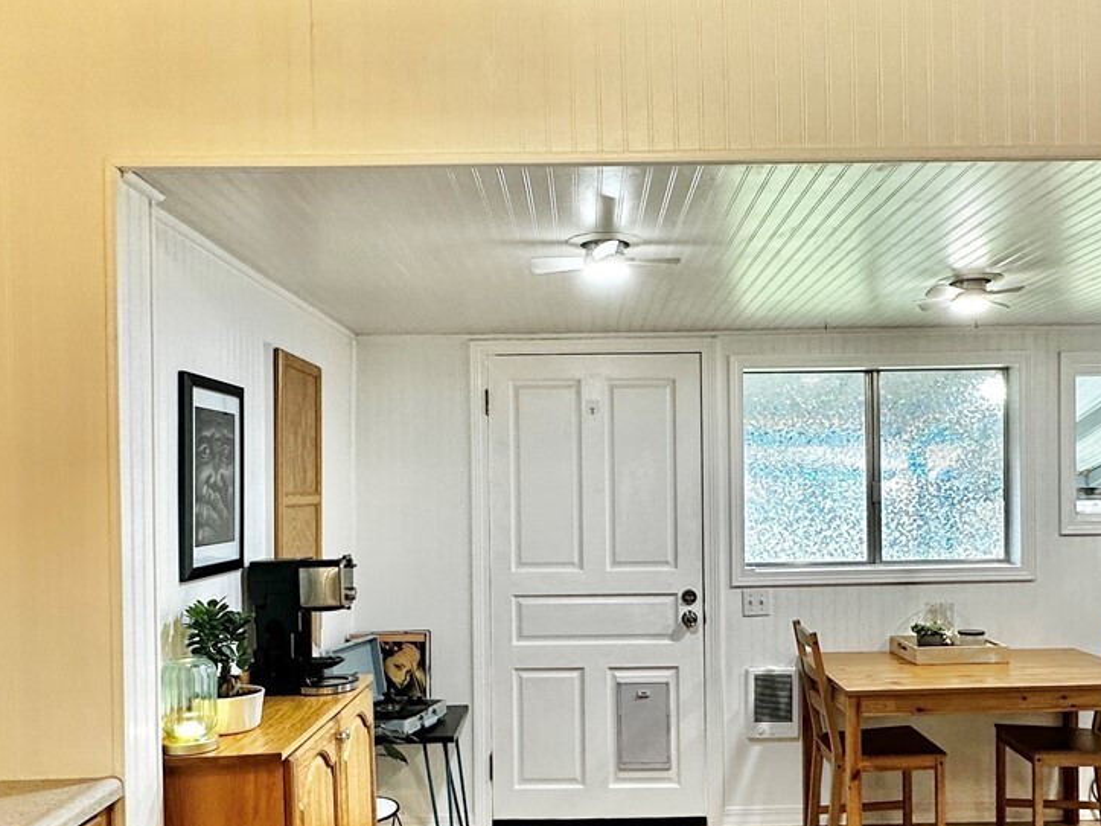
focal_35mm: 31
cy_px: 495
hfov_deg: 58.2
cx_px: 605
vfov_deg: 45.2
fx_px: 986
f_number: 2.2
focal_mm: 2.22
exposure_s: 1/120
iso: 200
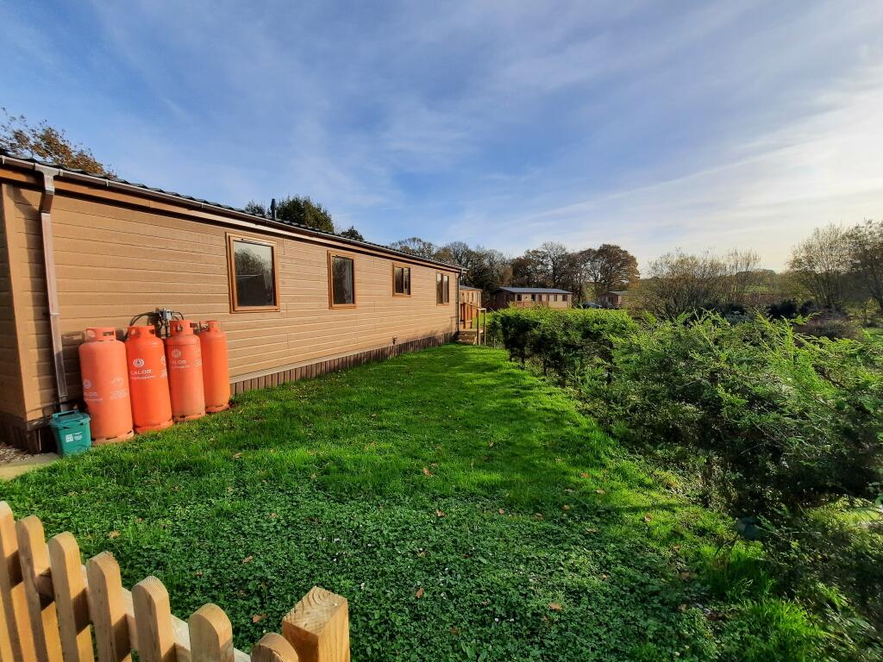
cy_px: 331
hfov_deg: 106.2
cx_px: 442
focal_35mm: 13
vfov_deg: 89.9
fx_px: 332
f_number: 2.2
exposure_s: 1/1261
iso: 40
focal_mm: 1.74
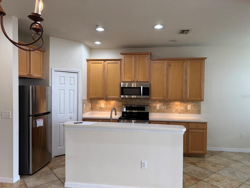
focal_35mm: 25
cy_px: 96
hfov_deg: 69.4
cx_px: 126
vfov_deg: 54.9
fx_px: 181
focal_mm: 6.76
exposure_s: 1/120
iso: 160
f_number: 1.78
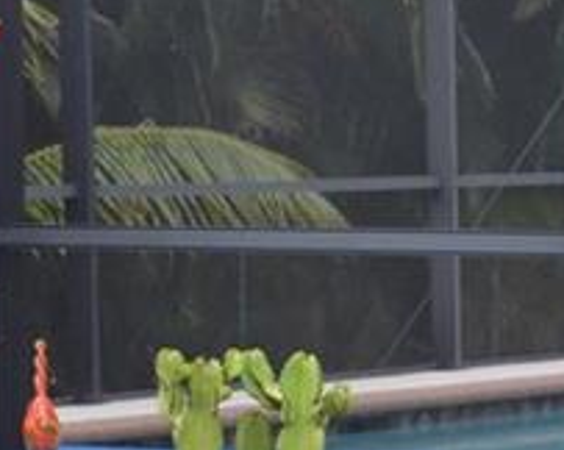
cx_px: -253
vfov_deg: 7.5
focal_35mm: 206
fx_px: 3442
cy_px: 92
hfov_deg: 9.2
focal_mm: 29
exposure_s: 1/125
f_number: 5.6
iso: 140
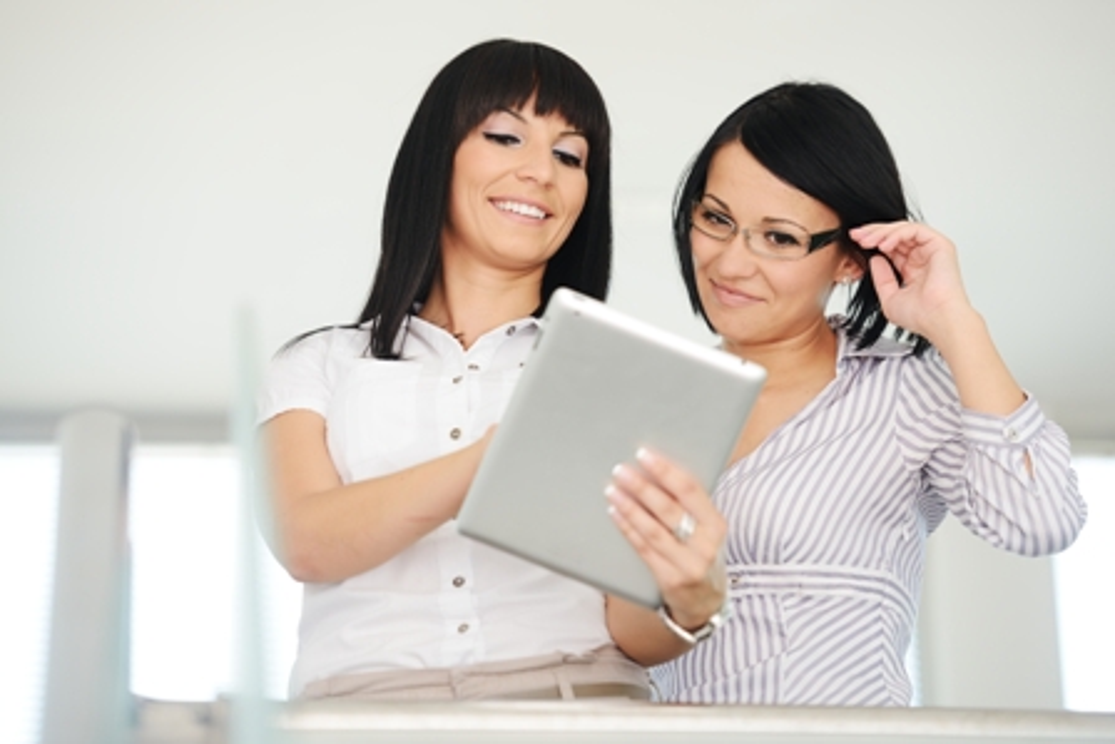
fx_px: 4337
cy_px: 372
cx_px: 558
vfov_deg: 9.8
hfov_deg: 14.6
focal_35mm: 140
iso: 200
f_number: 3.2
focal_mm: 140
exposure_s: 1/160
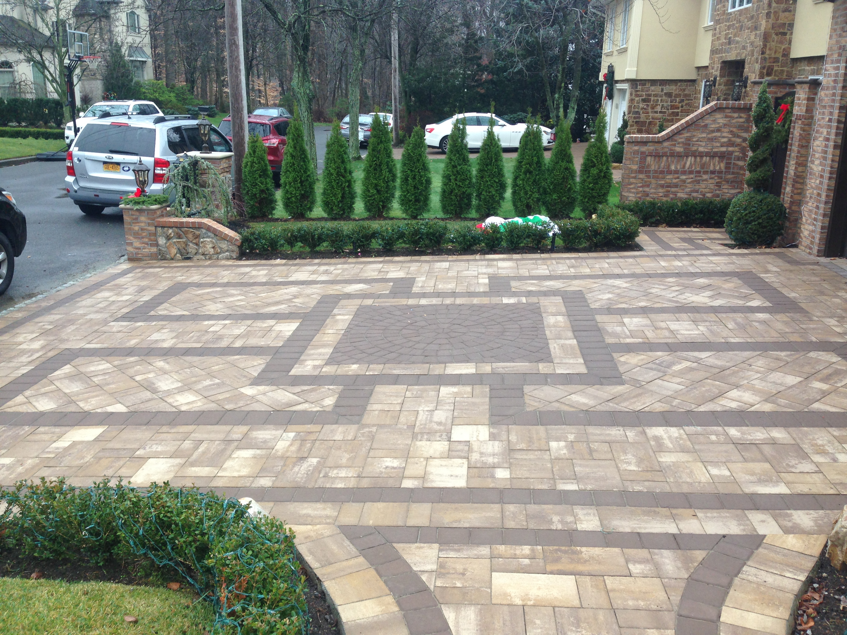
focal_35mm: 33
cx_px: 424
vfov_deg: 42.9
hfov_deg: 55.4
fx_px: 807
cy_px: 318
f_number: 2.4
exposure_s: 1/120
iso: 50
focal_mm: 4.12
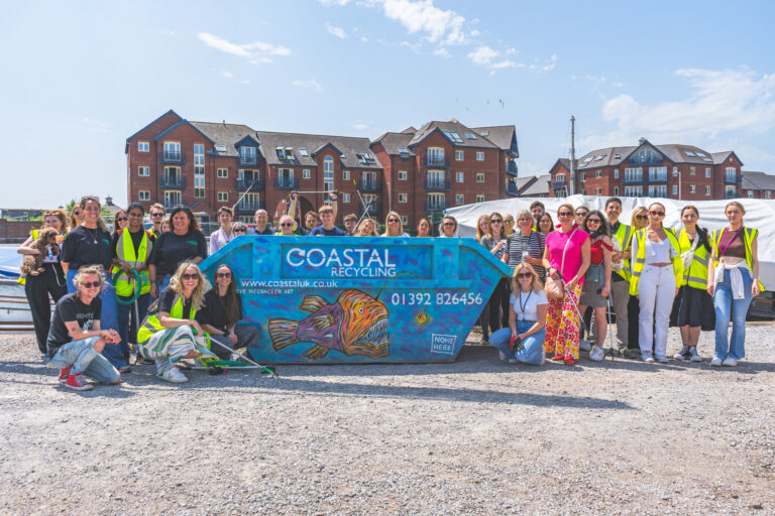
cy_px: 258
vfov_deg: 46.4
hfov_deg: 65.5
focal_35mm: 28
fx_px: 603
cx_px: 388
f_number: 8
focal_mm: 28
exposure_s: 1/800
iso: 200
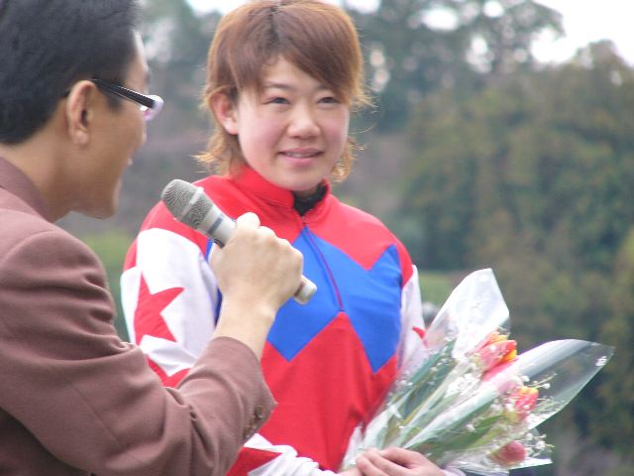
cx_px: 317
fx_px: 5952
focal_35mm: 325
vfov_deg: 4.6
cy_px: 238
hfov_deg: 6.1
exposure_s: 1/60
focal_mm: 54
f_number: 2.8
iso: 50
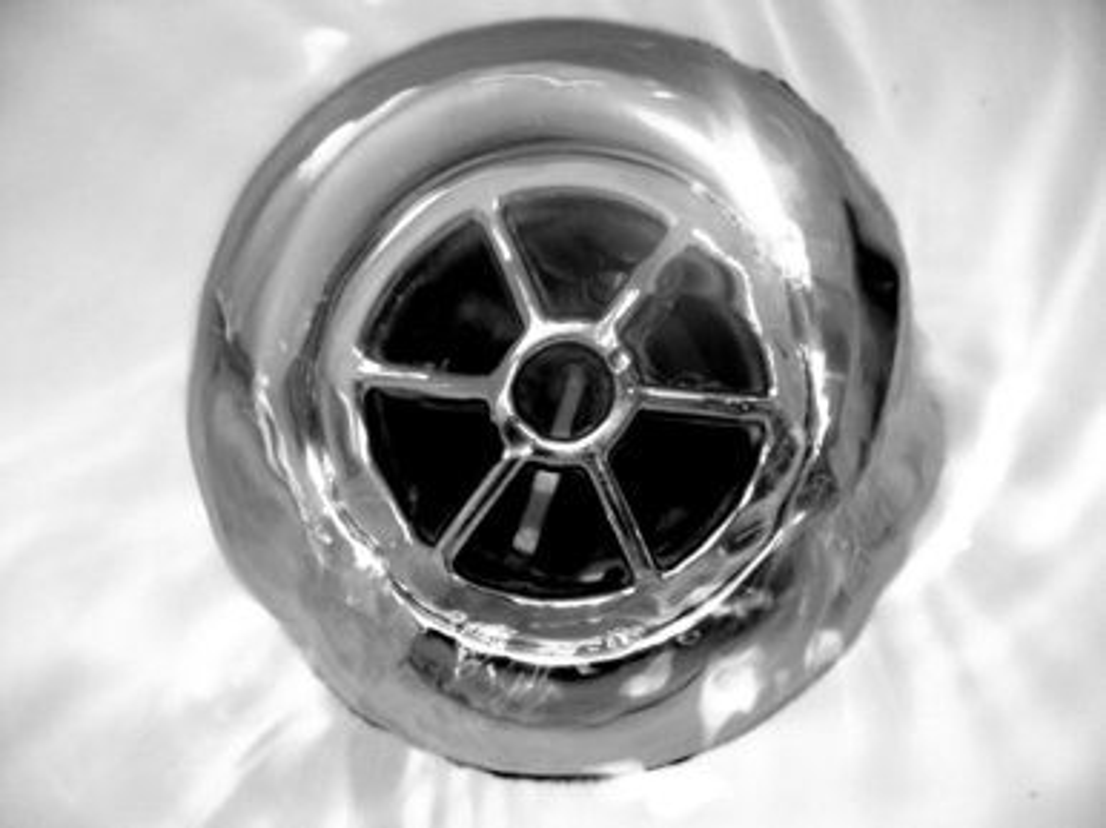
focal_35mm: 35
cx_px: 553
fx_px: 1118
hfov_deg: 52.7
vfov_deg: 40.7
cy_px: 414
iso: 200
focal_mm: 7.8
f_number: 2.8
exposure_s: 1/30
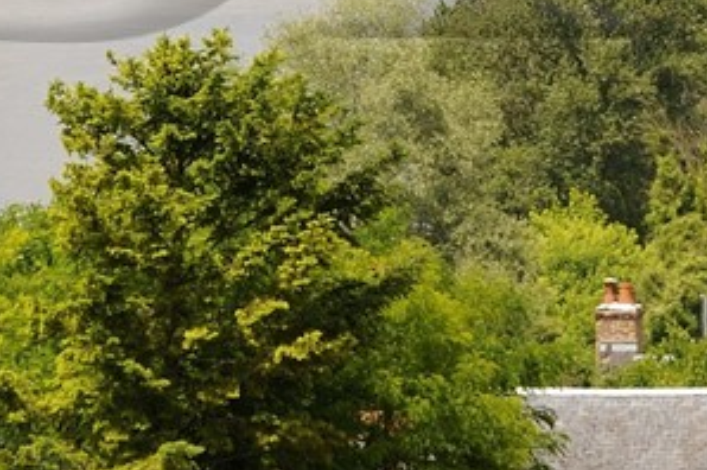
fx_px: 16831
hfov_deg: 2.4
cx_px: 370
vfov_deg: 1.6
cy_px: -347
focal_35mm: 858
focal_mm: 160
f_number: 8
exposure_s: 1/400
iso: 200
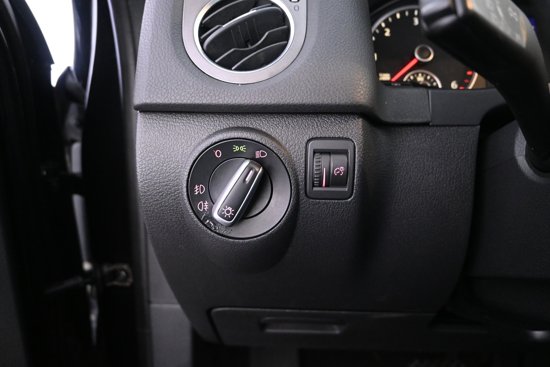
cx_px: 275
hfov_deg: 68.9
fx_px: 401
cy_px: 184
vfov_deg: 49.1
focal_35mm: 26
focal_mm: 17.5
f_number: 3.5
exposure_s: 1/15
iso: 3200
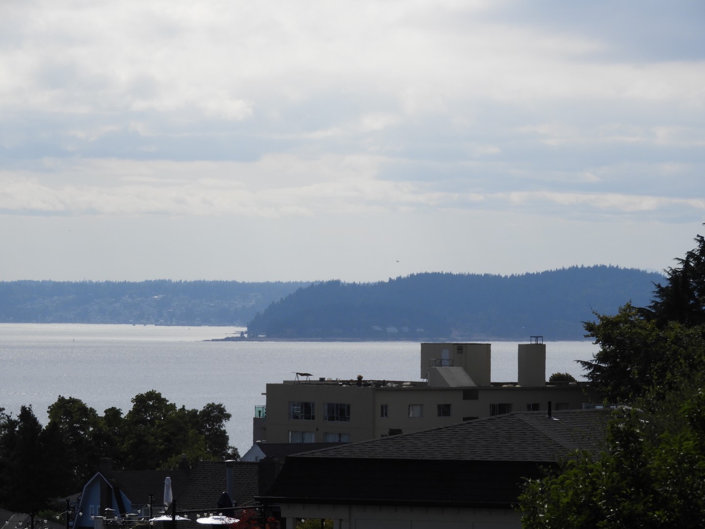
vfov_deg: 5.9
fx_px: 5092
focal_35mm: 250
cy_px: 264
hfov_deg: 7.9
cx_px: 352
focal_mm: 44.8
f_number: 5.5
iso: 100
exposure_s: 1/1000
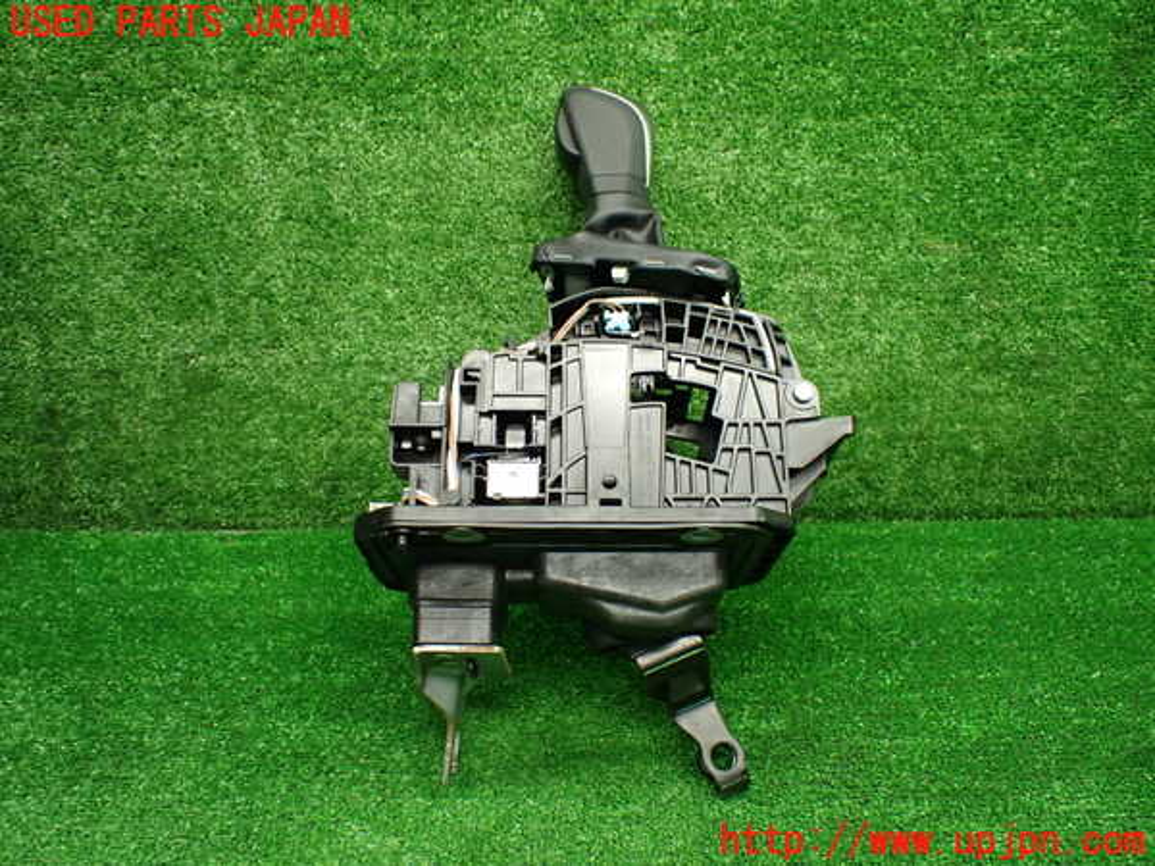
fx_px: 1001
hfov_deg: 60.0
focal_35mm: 30
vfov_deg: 46.8
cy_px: 433
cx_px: 578
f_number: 2.3
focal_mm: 5.4
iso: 800
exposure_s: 1/125
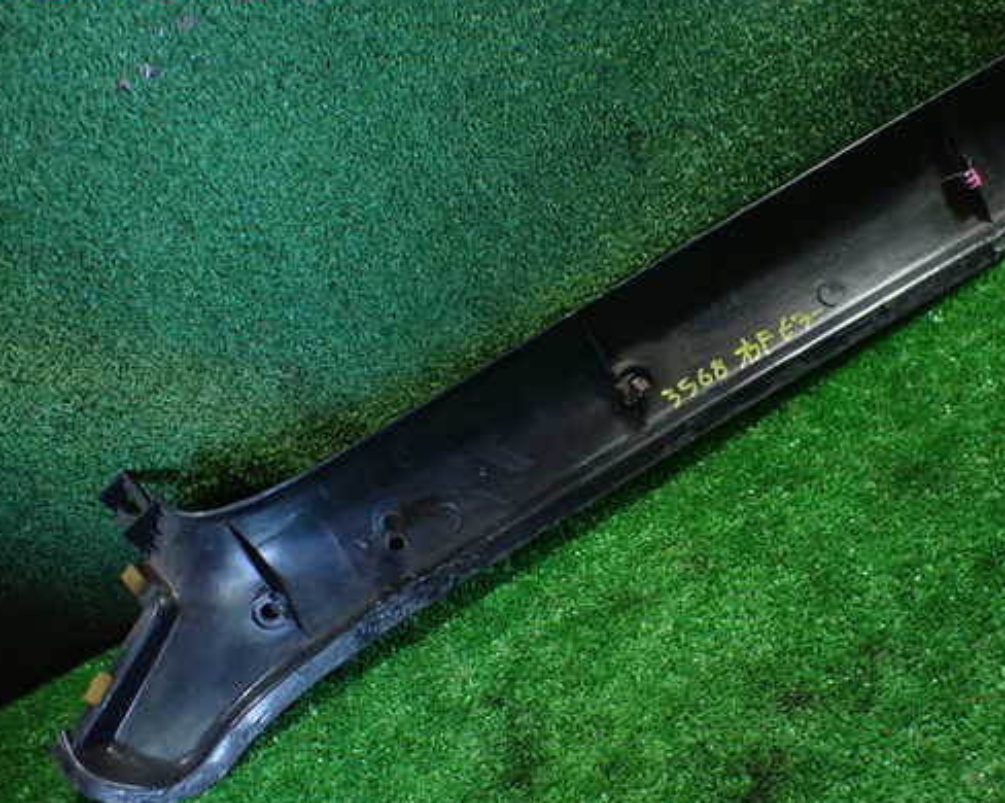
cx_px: 587
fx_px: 1070
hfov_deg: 50.1
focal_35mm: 36
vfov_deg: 41.1
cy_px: 420
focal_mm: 5.4
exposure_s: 1/100
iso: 800
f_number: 2.3
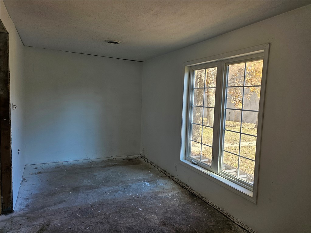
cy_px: 116
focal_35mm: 23
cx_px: 156
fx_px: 207
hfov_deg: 73.9
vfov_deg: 58.9
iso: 80
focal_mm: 6.3
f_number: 1.7
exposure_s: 1/182
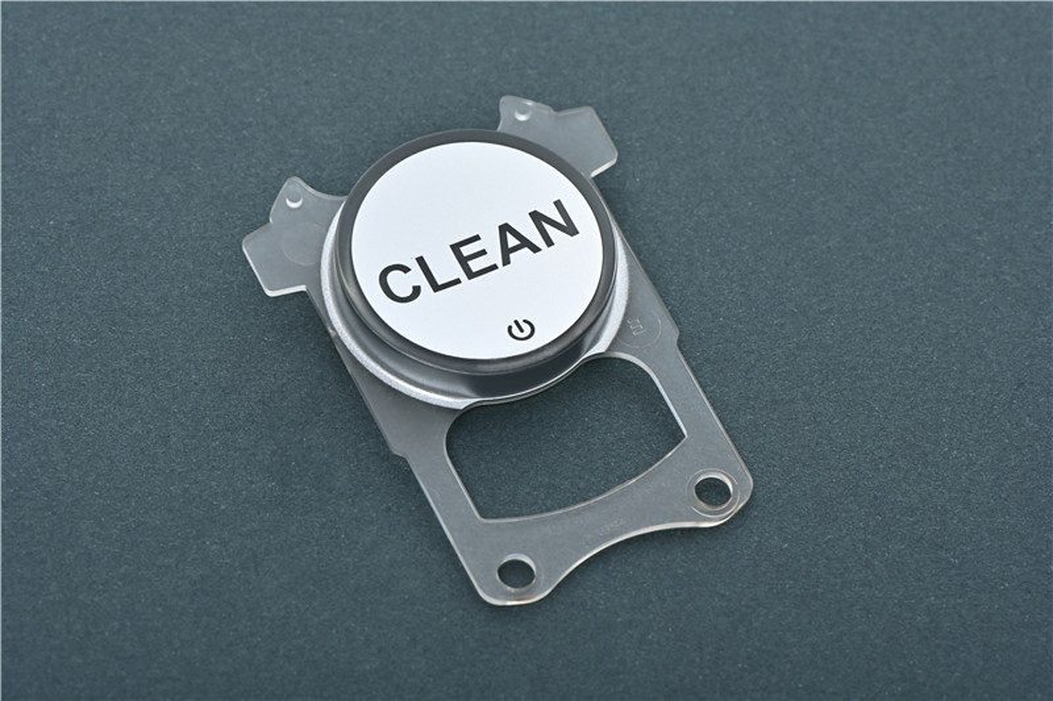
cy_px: 350
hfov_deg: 19.5
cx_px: 526
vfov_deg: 13.0
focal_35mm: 105
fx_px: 3070
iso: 64
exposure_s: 1/125
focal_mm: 105
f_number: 16
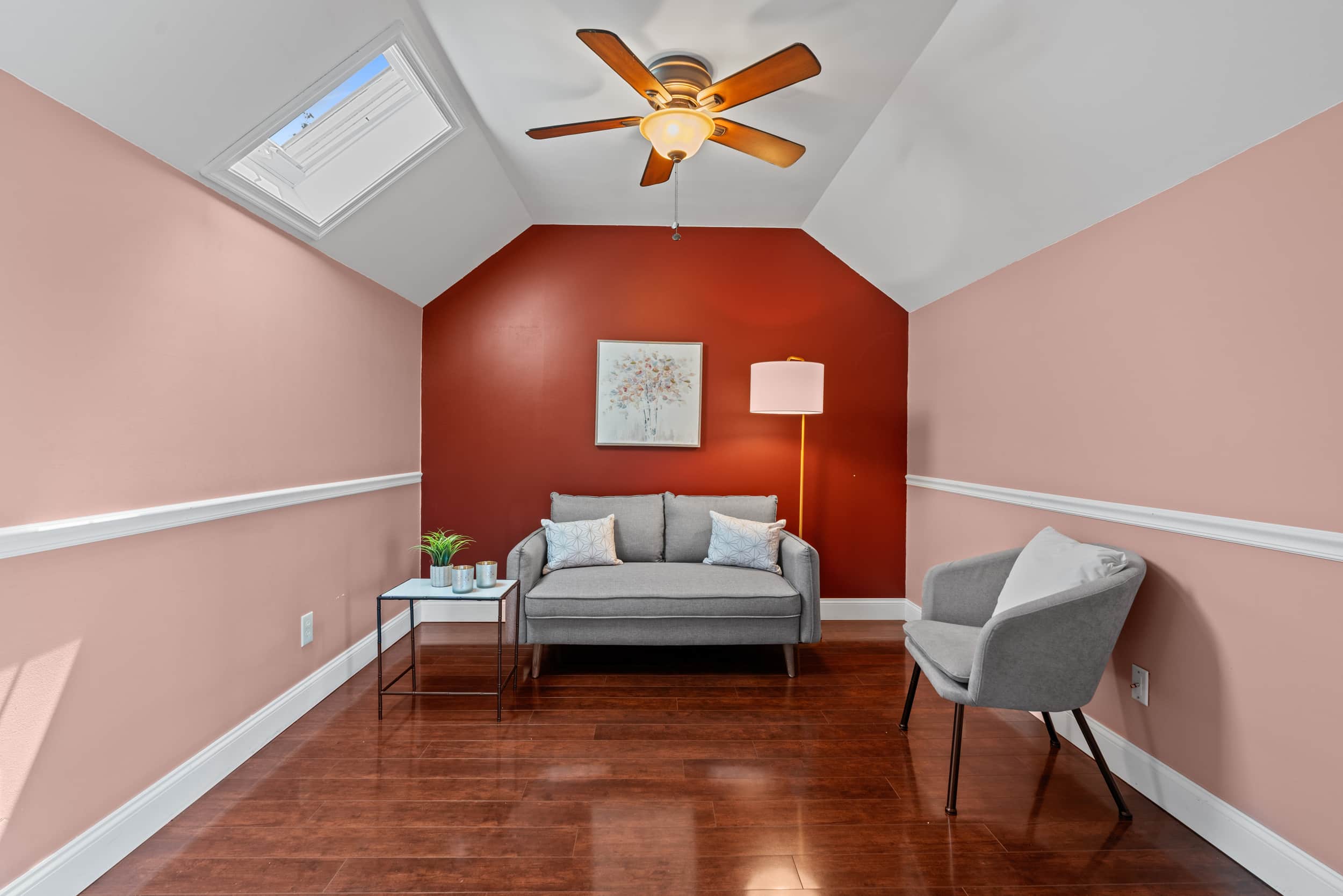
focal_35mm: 16
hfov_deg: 96.7
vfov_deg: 73.8
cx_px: 672
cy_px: 448
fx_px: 597
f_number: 8
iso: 400
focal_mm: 16
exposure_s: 1/3
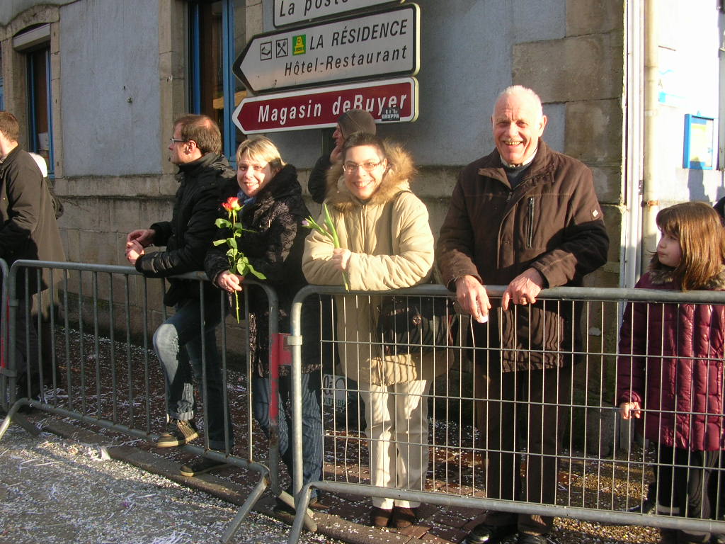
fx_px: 775
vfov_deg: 38.7
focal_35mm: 37
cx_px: 362
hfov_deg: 50.1
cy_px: 272
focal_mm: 6.2
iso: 50
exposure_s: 1/263
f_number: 2.9
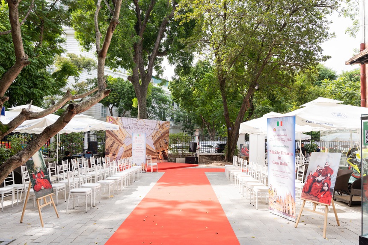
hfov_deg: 73.8
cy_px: 122
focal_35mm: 24
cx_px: 184
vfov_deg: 53.1
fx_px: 245
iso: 100
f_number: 4
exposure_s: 1/200
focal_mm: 24
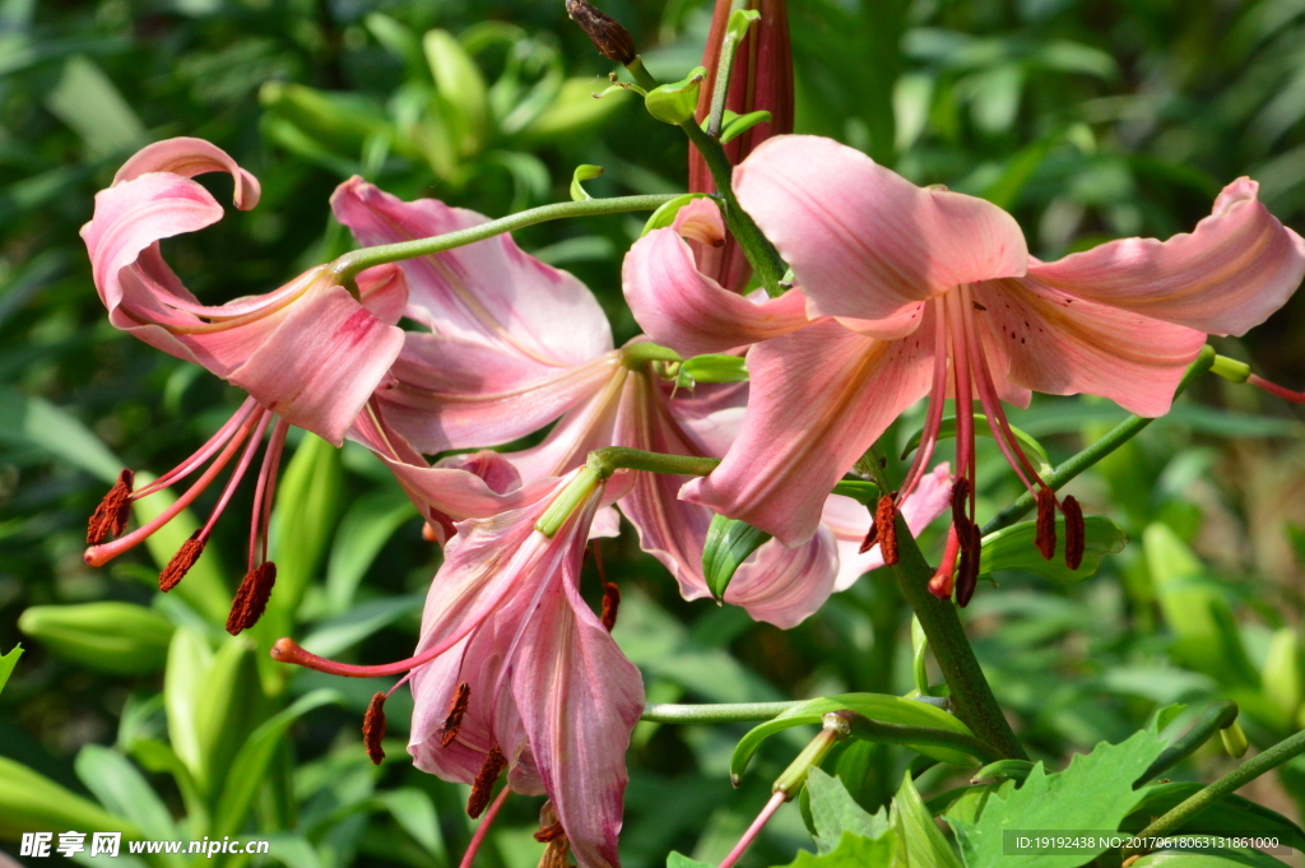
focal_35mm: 315
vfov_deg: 4.4
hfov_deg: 6.5
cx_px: 652
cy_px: 434
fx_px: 11409
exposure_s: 1/250
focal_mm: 210
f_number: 20
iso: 1250
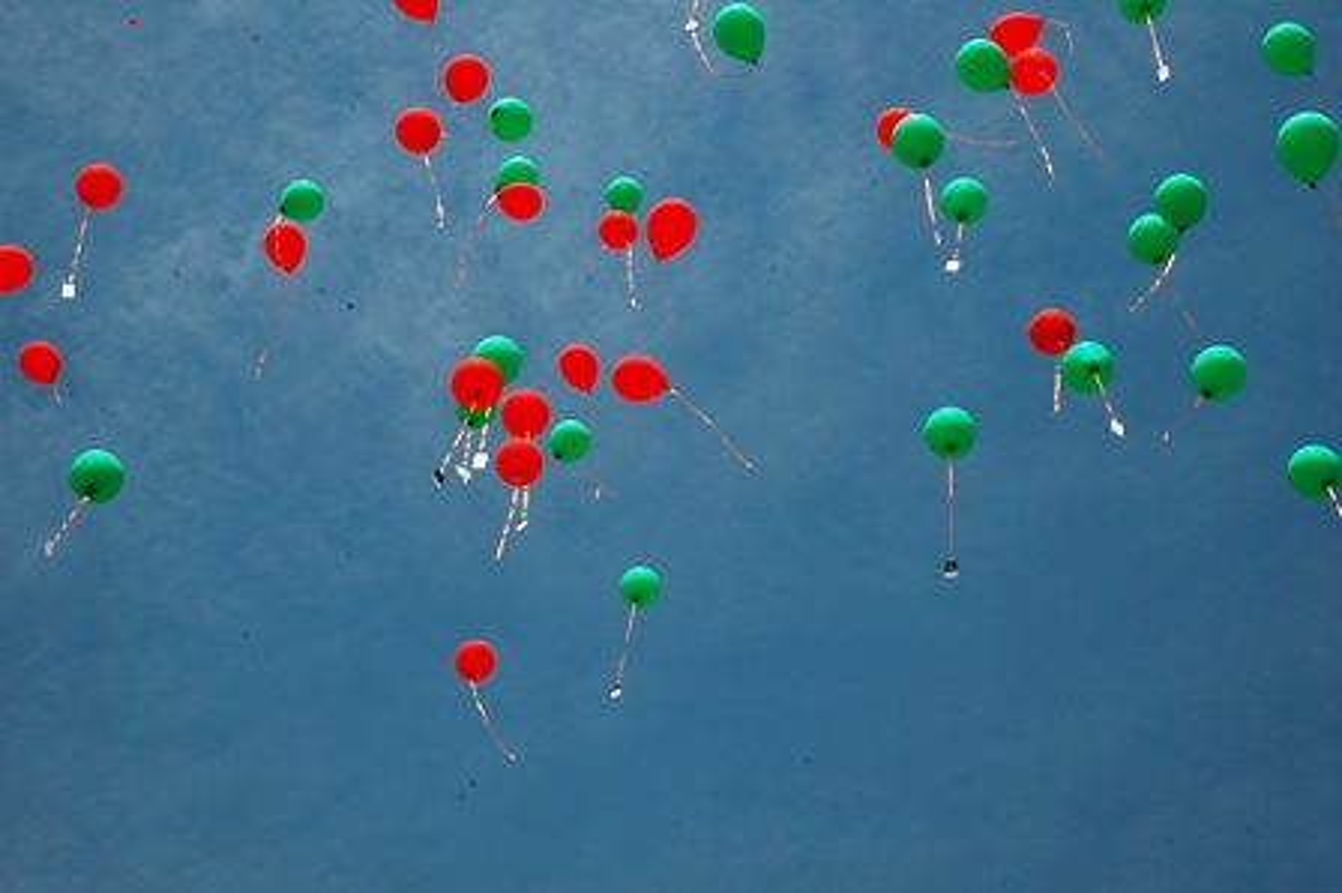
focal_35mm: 82
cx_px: 671
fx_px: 3073
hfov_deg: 24.6
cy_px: 446
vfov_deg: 16.5
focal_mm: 55
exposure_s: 1/160
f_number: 18
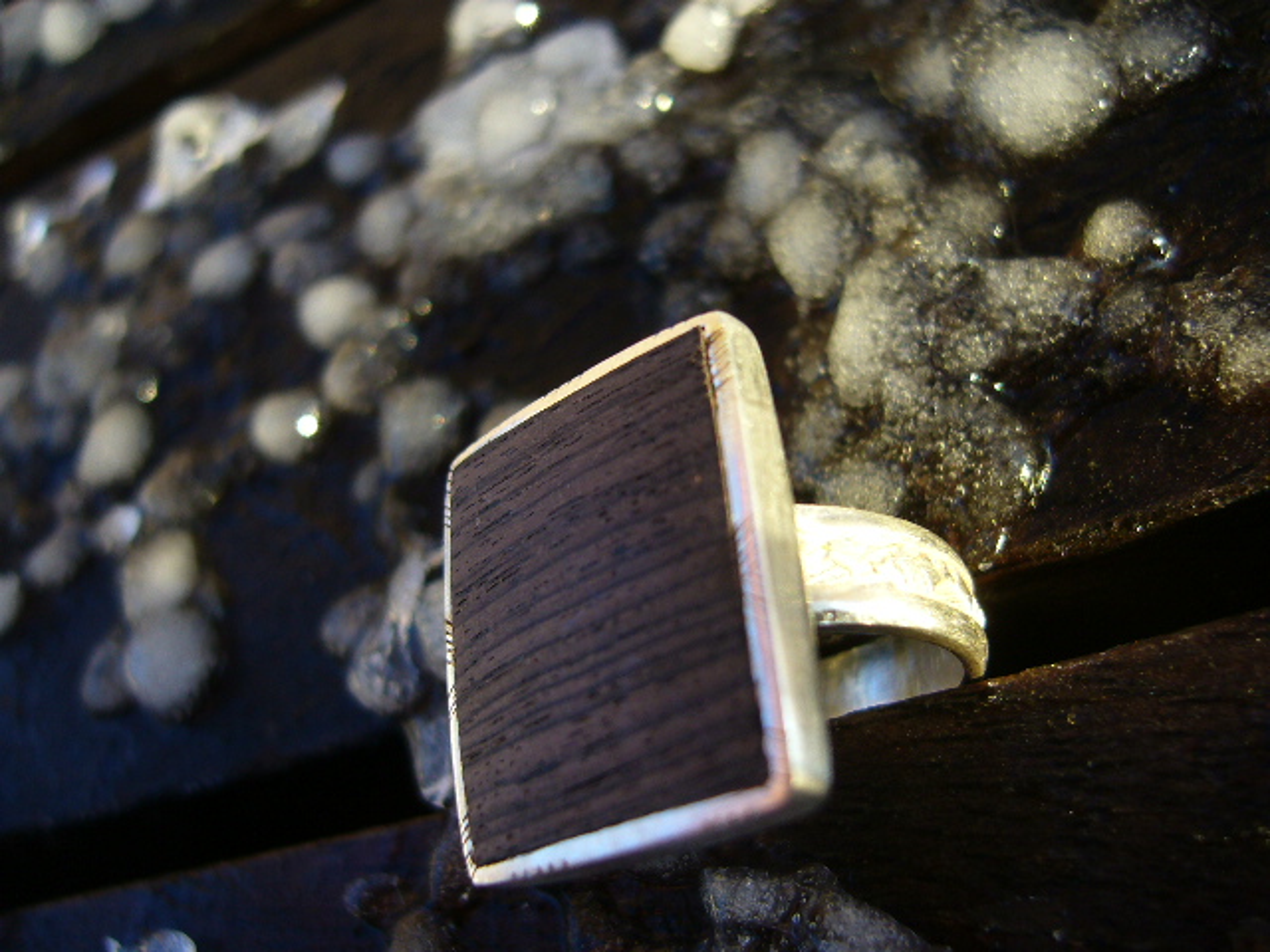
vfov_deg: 40.7
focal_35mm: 35
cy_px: 476
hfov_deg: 52.6
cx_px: 635
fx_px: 1284
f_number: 2.8
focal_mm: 5.8
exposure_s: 1/100
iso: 80
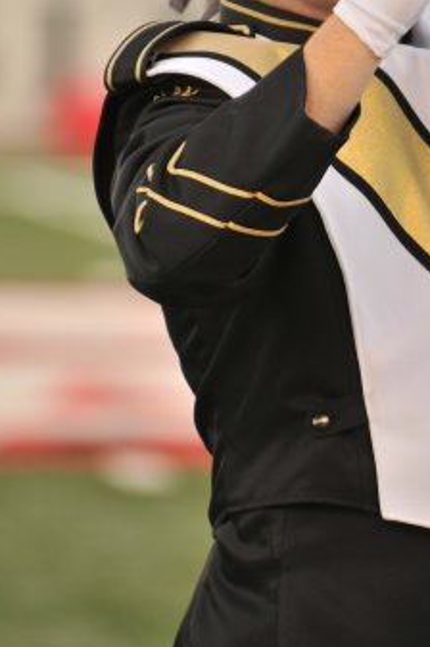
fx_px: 9586
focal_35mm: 534
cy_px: 111
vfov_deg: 3.9
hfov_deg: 2.6
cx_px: 356
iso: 200
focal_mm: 200
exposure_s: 1/400
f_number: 2.8
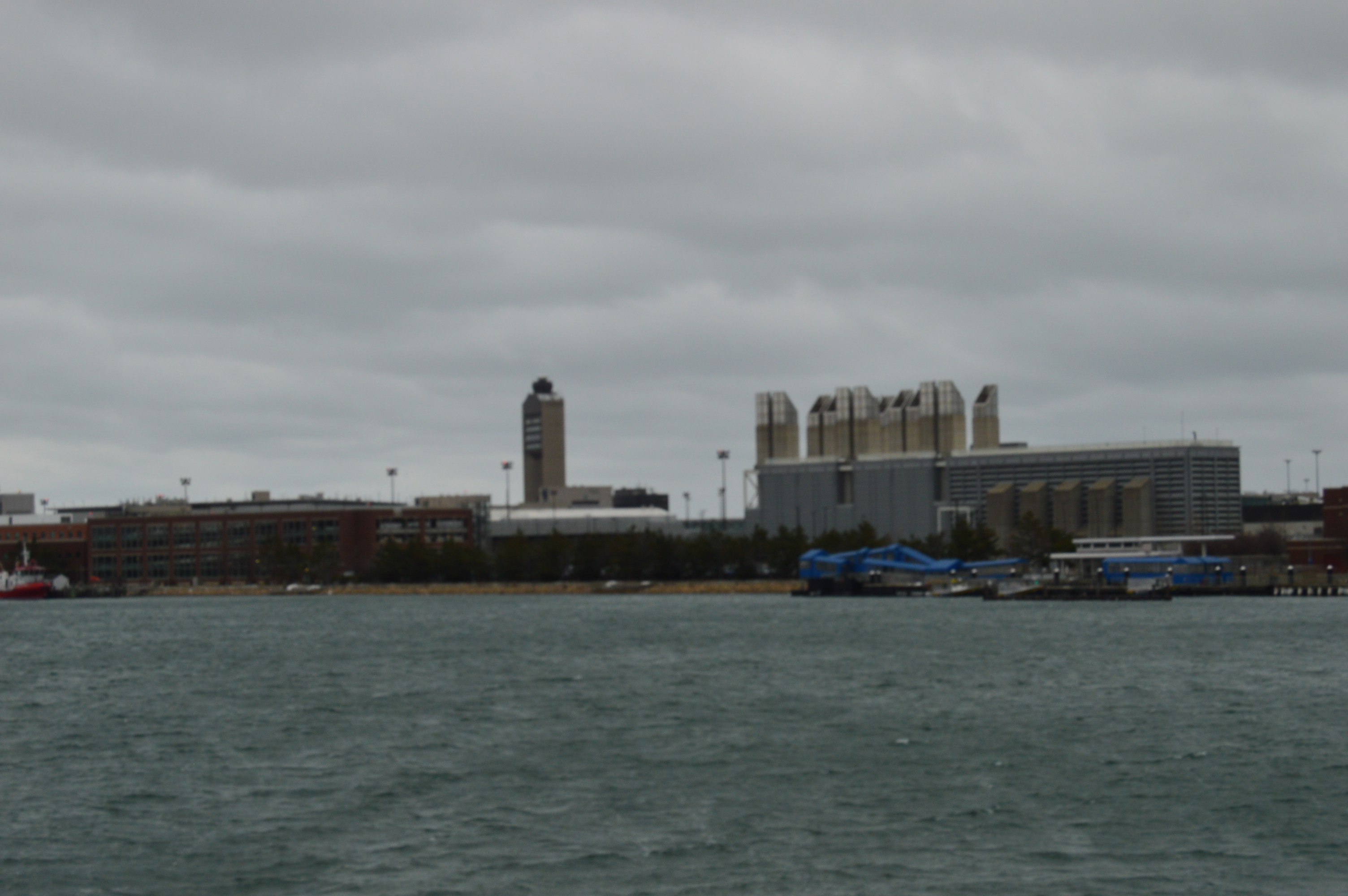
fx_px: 3086
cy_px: 448
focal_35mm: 82
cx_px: 674
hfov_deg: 24.6
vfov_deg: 16.5
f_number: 9
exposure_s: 1/160
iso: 400
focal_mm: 55
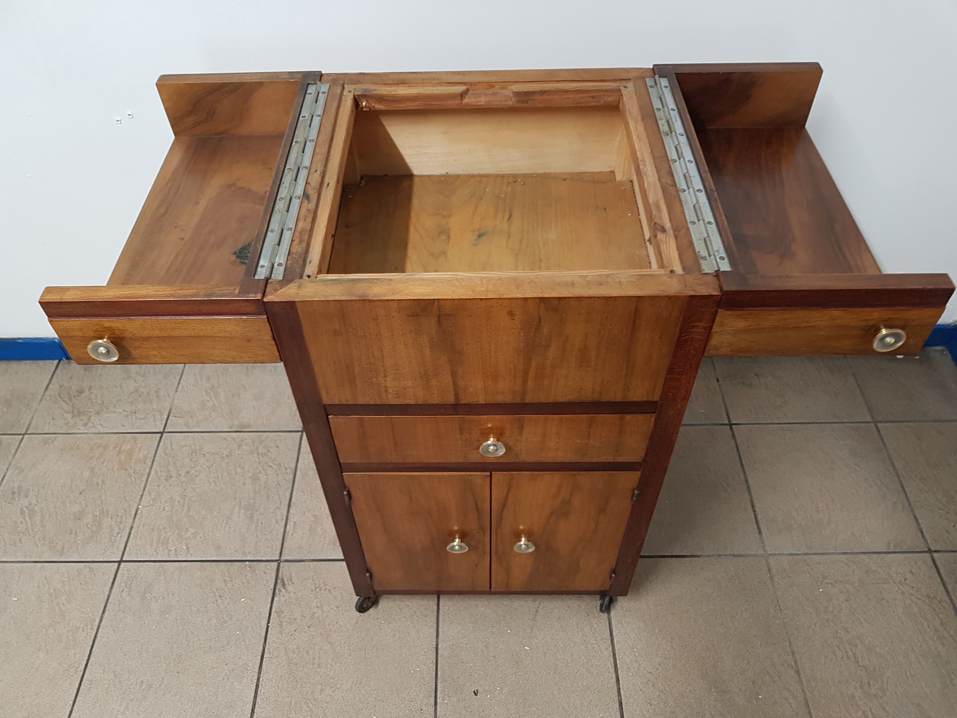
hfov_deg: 67.3
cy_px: 359
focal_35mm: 26
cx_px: 478
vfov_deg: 53.1
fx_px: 719
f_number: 1.7
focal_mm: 4.2
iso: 160
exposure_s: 1/33
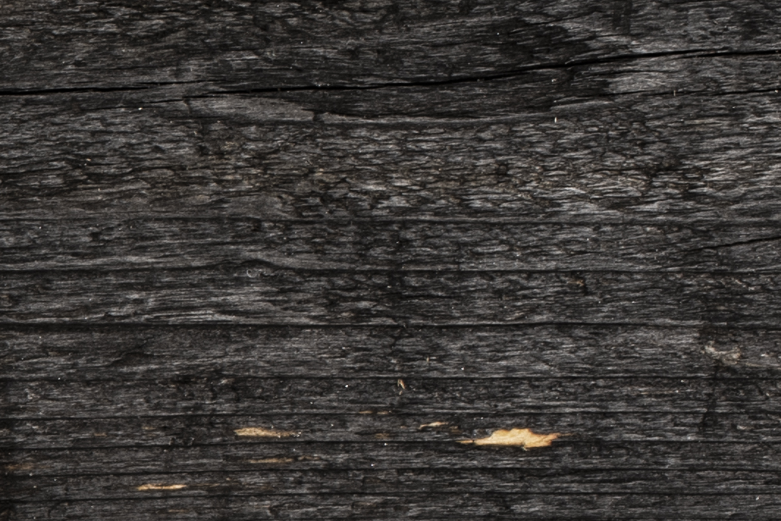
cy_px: 880
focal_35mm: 346
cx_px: -1649
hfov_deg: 5.5
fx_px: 7508
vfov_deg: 3.9
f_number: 16
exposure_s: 1/160
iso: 50
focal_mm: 50
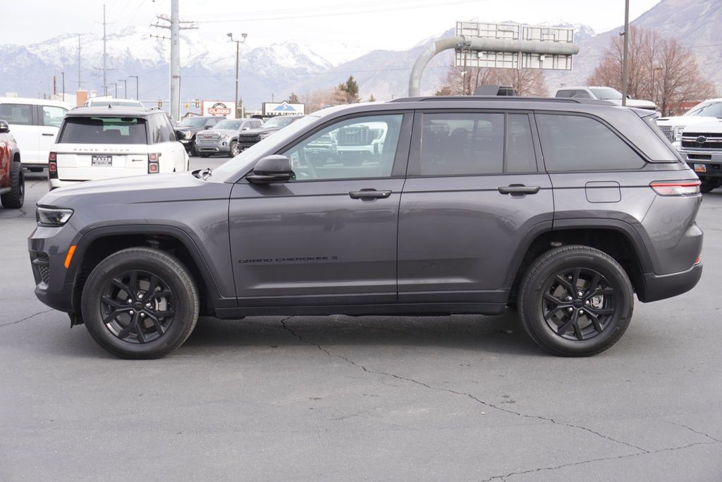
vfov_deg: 29.0
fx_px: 933
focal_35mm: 46
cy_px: 241
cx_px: 361
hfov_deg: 42.3
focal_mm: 31
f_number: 6.3
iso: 100
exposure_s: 1/100
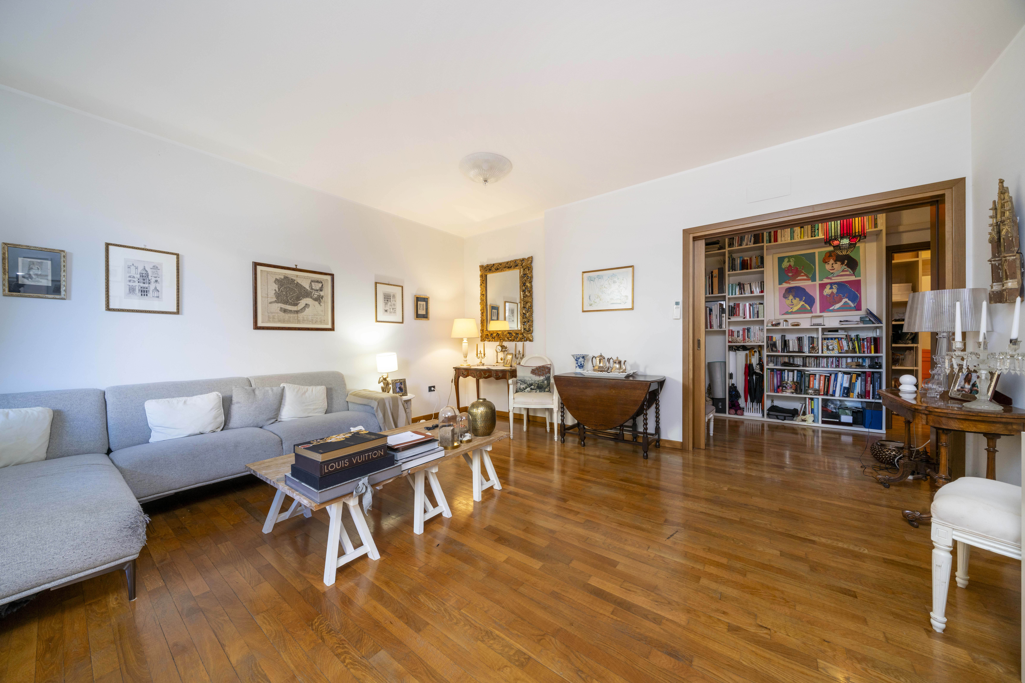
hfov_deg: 112.6
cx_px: 512
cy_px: 342
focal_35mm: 12
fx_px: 342
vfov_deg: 90.0
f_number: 8
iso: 320
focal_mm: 12
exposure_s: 1/4
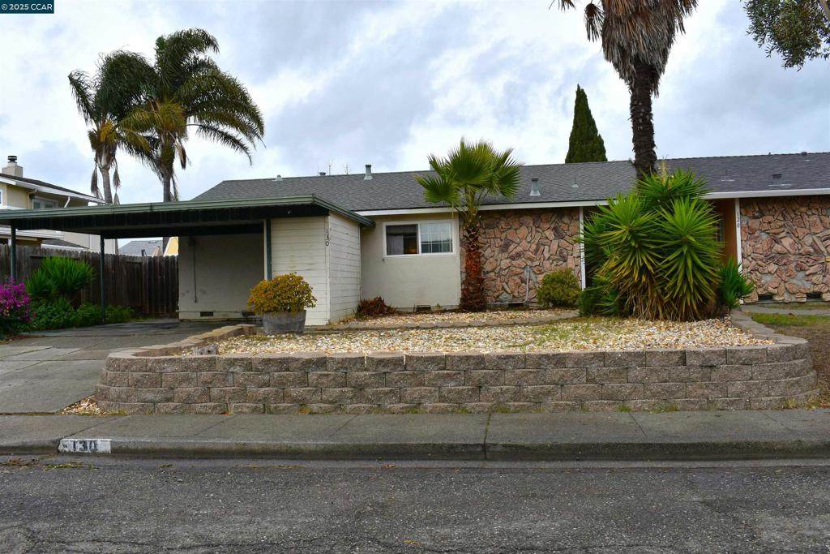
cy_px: 277
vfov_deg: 38.4
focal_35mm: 34
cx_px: 415
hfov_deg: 55.1
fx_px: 795
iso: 180
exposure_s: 1/500
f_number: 8
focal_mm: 23
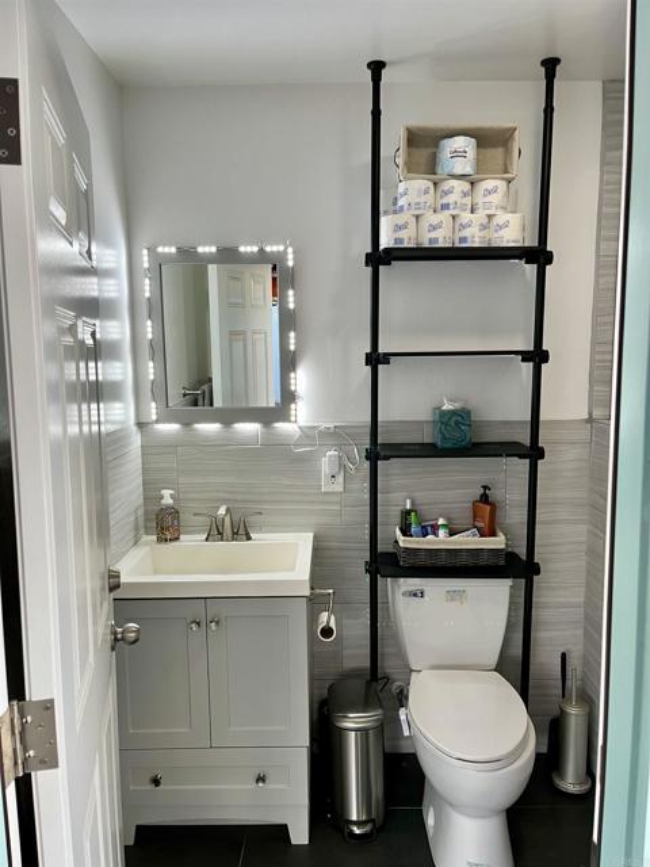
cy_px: 434
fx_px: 651
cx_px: 325
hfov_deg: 53.1
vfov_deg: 67.3
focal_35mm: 26
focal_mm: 5.1
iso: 125
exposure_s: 1/60
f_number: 1.6
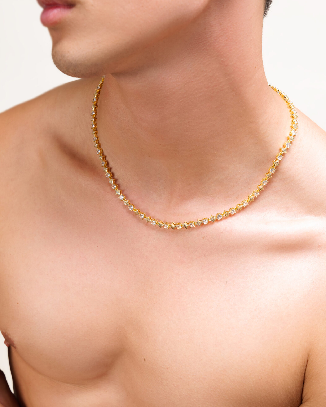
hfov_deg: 24.2
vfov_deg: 29.9
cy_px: 160
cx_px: 166
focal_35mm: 63
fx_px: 760
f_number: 7.1
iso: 800
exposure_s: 1/80
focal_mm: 51
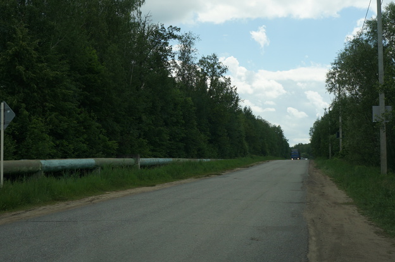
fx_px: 537
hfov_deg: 40.4
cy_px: 88
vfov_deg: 27.3
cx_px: 198
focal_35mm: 49
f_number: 9
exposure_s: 1/160
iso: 100
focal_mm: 24
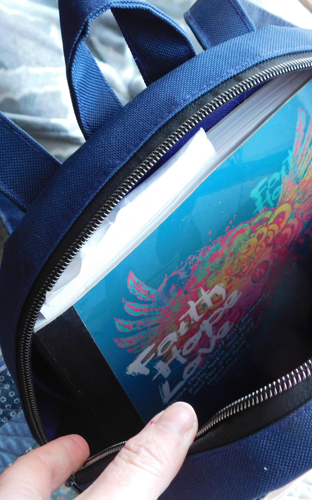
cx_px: 193
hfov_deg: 22.7
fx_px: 776
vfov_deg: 35.7
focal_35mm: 57
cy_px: 251
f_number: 3.6
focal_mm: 7.1
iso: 400
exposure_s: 1/10
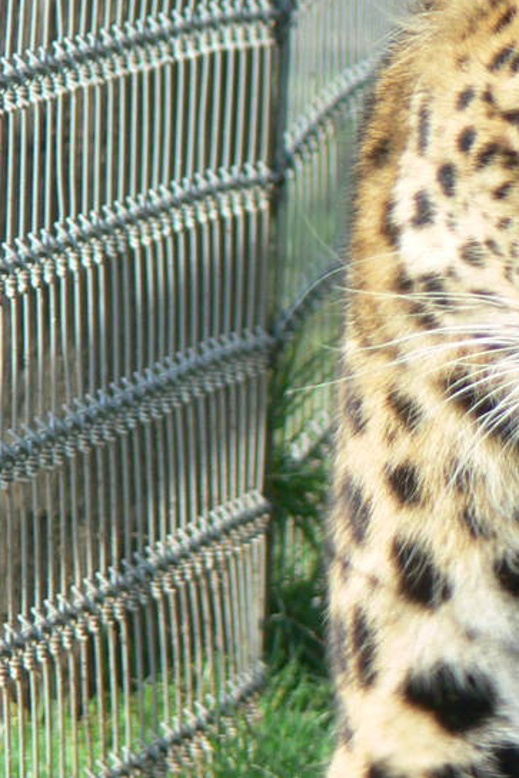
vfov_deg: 1.6
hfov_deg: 1.1
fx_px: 27768
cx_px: 718
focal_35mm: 1285
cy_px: 303
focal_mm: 88.8
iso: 80
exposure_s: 1/100
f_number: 5
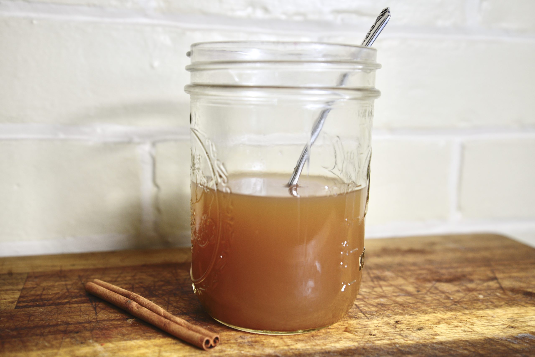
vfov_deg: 30.5
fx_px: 654
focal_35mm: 44
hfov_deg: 44.5
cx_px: 268
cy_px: 178
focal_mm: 44
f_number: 6.3
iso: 400
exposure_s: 1/50
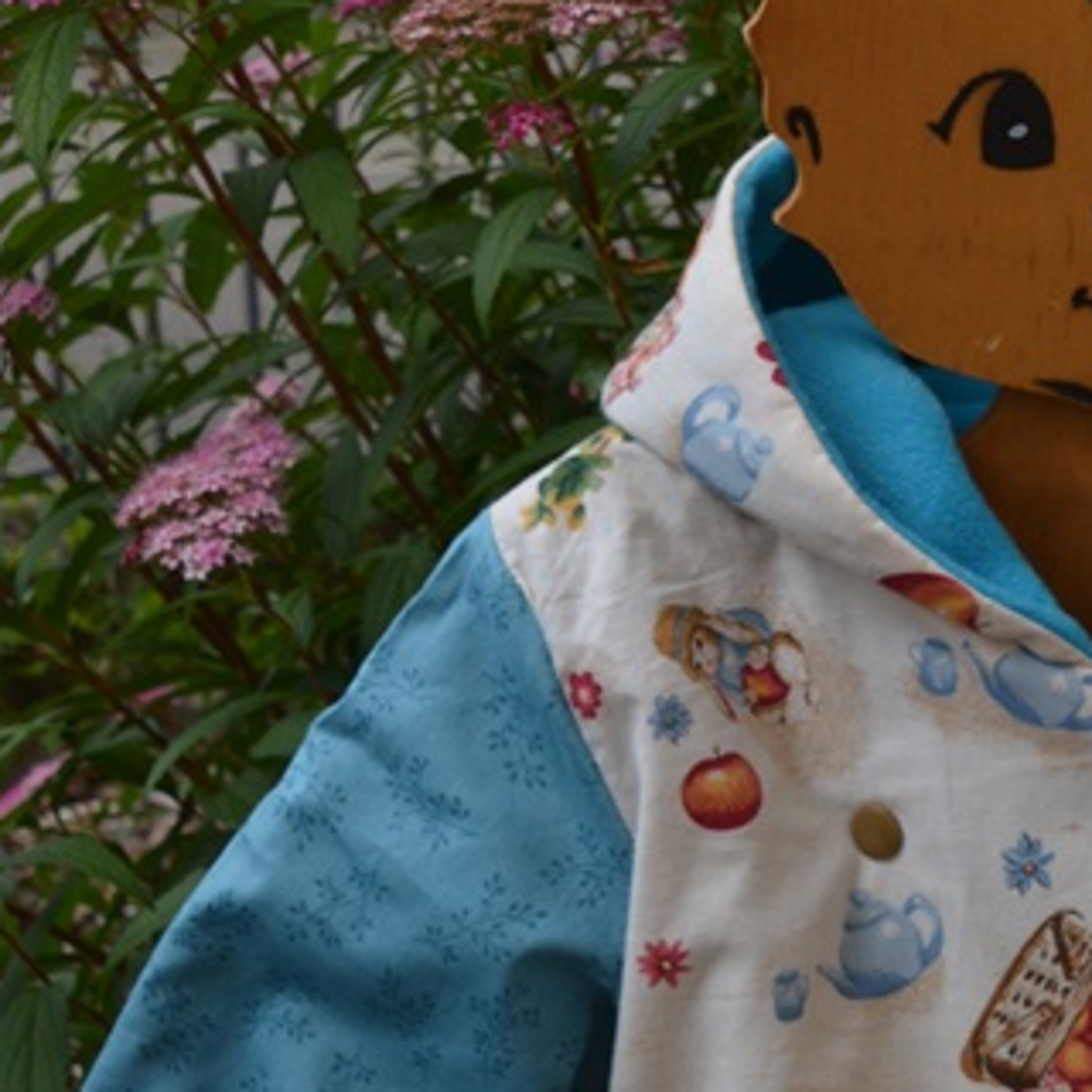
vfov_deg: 20.2
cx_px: 1230
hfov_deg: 19.3
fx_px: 3069
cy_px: 532
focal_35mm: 86
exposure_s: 1/160
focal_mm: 18
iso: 100
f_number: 6.3
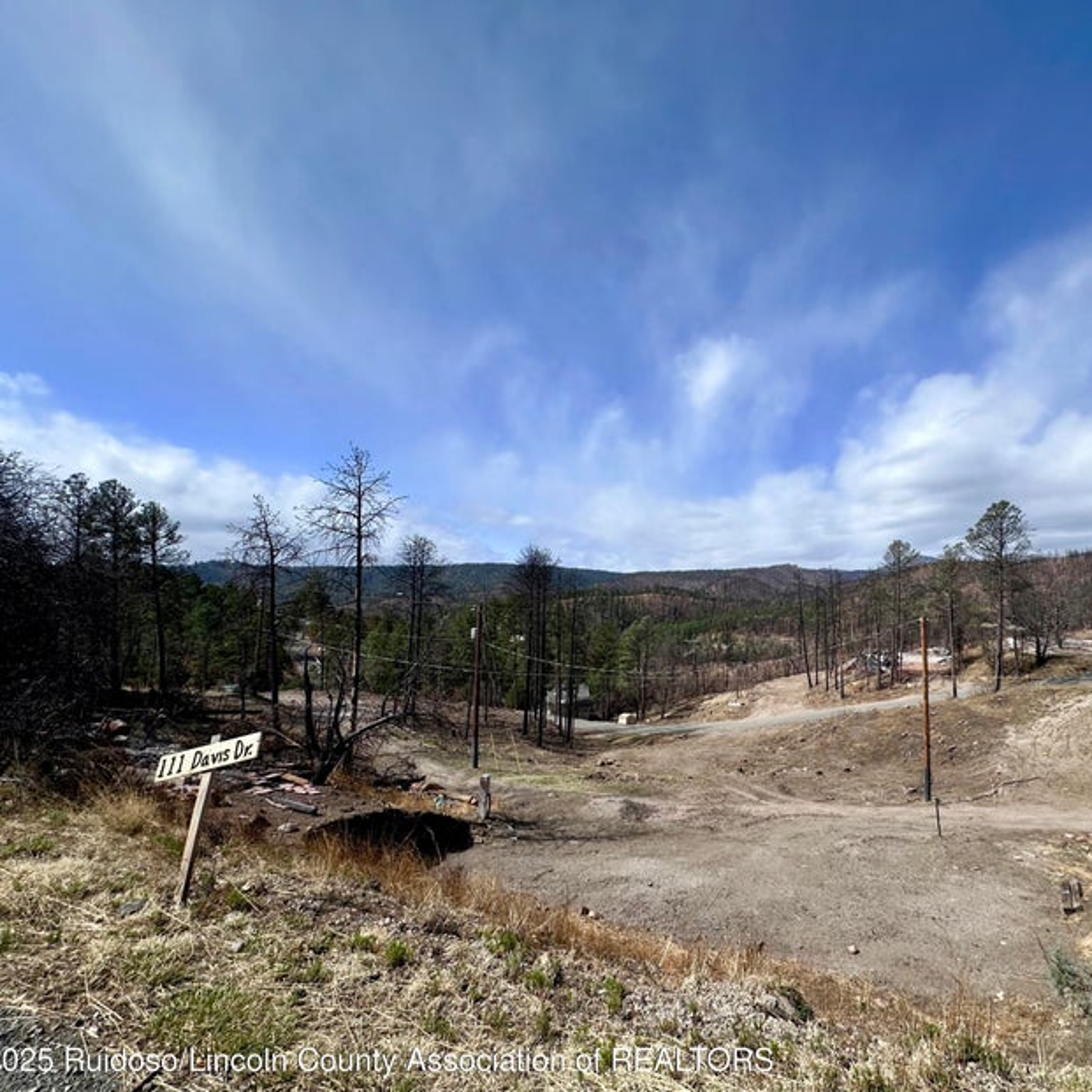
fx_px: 607
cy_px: 549
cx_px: 708
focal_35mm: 17
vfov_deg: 84.0
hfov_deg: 81.7
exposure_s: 1/3040
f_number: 2.2
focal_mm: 2.22
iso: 50
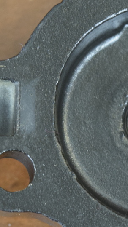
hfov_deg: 4.7
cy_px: 127
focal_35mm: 257
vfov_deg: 8.4
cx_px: 47
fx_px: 1549
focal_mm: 55
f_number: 5.6
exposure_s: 1/125
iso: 1100
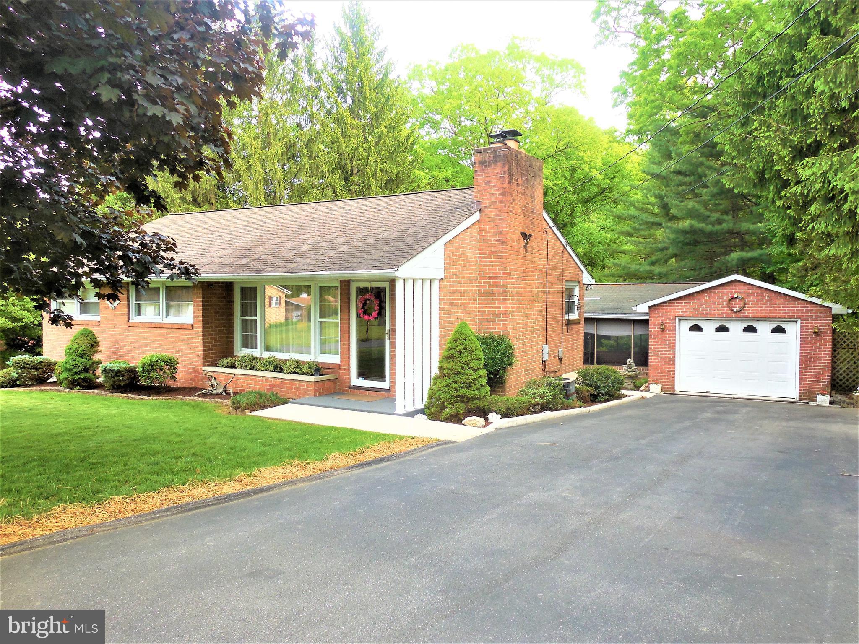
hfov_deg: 67.3
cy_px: 322
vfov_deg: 53.1
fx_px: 645
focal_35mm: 26
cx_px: 430
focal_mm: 4.6
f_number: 3.5
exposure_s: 1/160
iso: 125
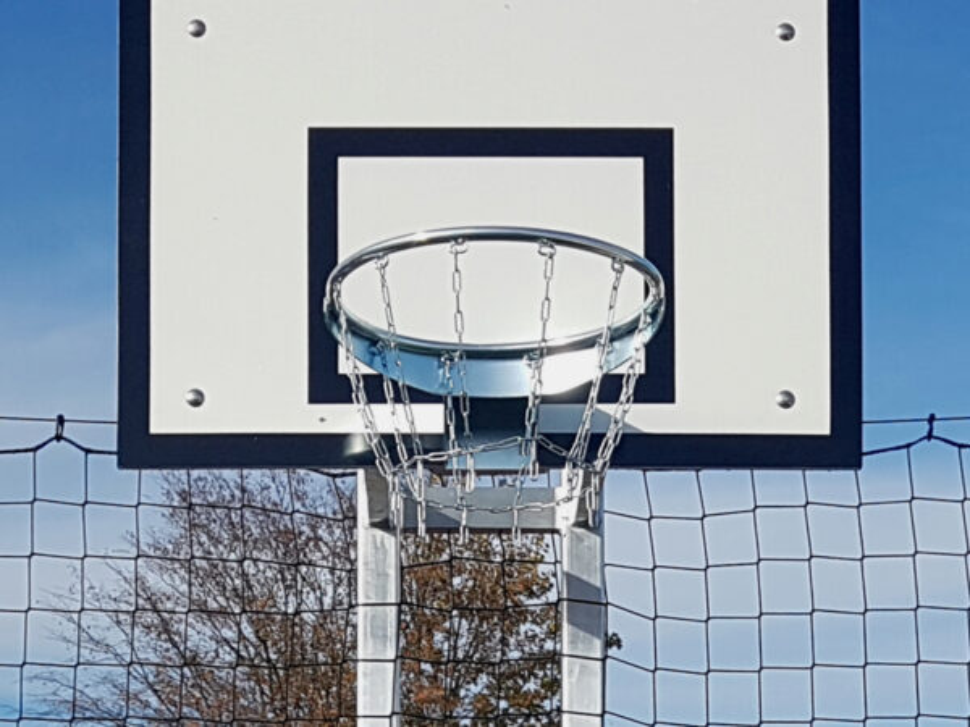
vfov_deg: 53.1
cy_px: 364
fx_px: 729
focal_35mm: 26
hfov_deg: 67.3
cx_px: 485
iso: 40
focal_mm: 4.2
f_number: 1.7
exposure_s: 1/2144
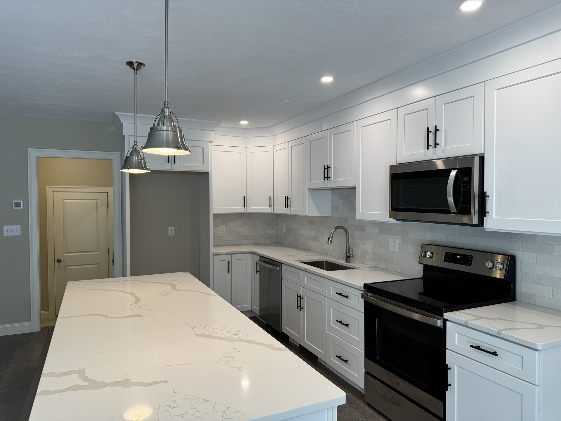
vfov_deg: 56.8
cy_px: 210
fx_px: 389
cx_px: 280
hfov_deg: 71.6
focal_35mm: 24
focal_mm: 6.76
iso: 100
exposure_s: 1/120
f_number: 1.78
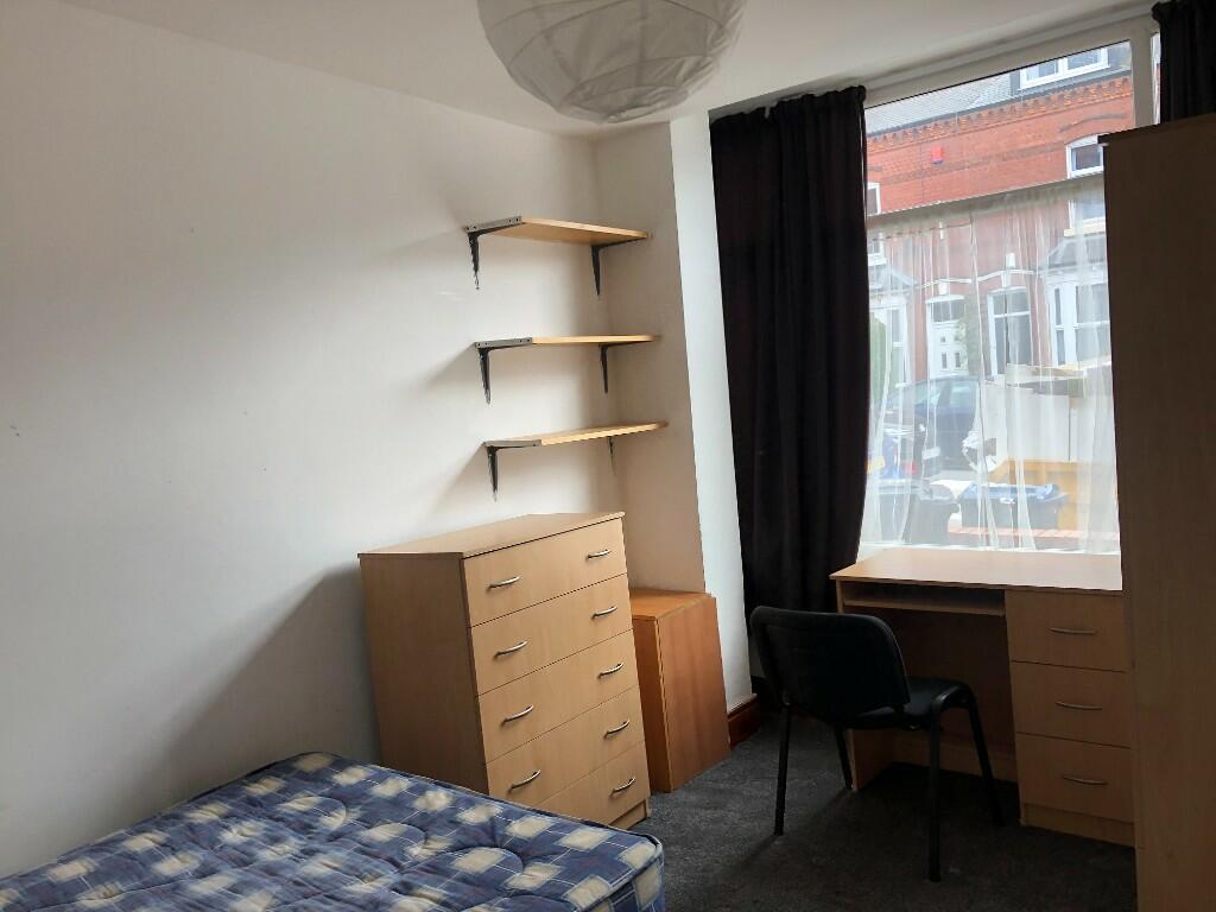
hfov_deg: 63.4
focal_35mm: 28
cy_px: 456
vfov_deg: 49.7
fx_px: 984
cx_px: 608
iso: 50
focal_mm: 3.99
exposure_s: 1/120
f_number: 1.8
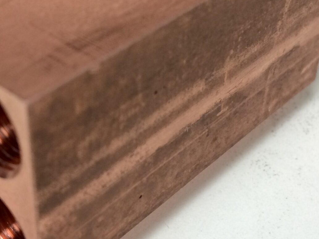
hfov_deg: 26.8
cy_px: 63
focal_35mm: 72
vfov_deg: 20.3
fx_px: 663
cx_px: 99
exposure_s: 1/30
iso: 40
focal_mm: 4.15
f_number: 2.2
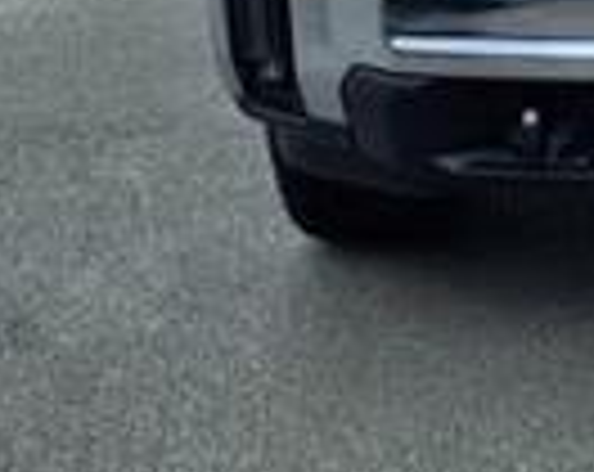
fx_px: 1772
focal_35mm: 101
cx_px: 792
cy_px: -157
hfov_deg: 17.7
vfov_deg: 14.5
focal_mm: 3.58
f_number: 1.9
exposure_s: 1/2000
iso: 40
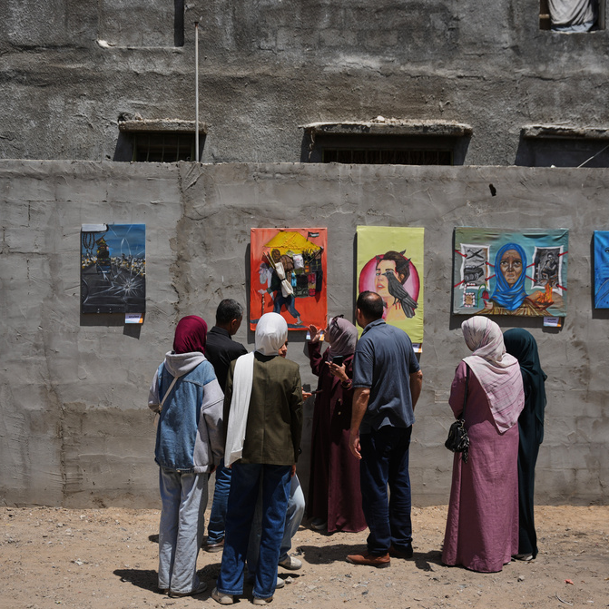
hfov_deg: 35.4
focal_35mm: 48
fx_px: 955
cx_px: 303
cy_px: 309
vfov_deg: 35.4
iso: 100
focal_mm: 37
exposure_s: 1/4000
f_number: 2.8
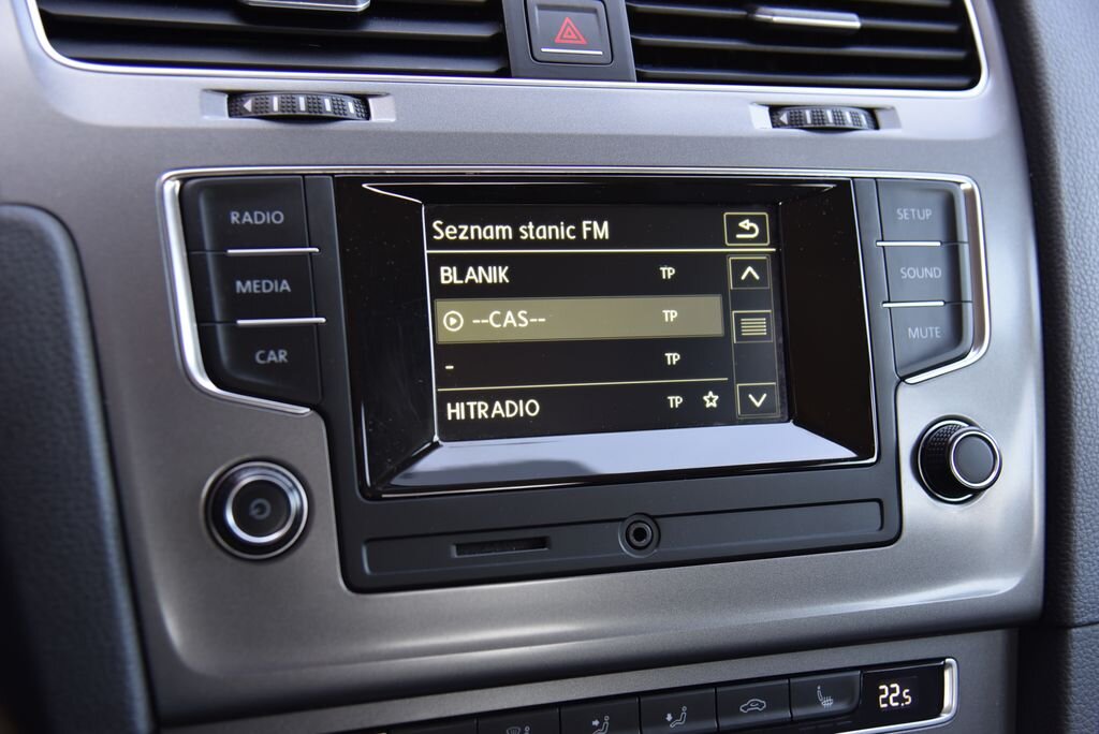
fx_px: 1405
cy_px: 367
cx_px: 550
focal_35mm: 46
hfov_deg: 42.7
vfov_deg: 29.3
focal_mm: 46
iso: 500
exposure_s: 1/80
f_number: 4.5
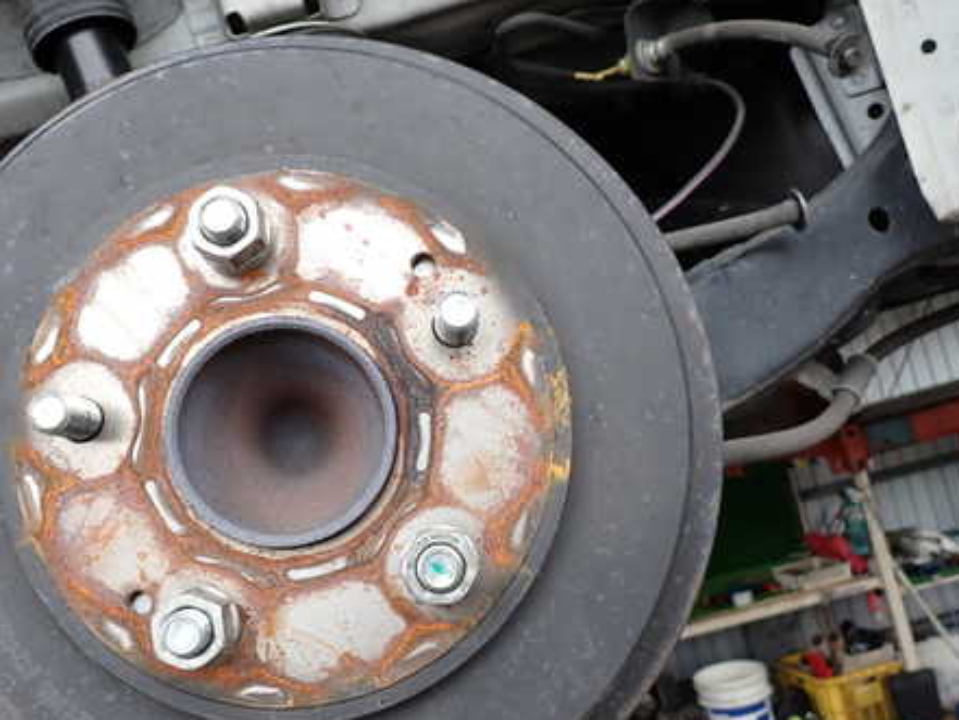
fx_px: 942
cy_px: 418
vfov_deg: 41.7
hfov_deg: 53.9
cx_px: 441
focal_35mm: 34
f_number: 2.8
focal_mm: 4.5
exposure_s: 1/125
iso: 100
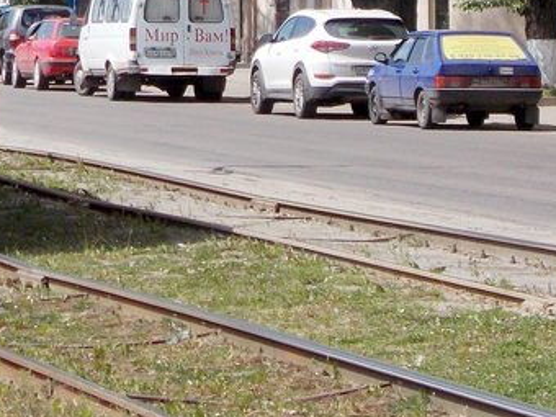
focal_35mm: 268
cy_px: -175
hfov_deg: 7.3
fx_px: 4305
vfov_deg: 5.5
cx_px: -65
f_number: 5.8
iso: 80
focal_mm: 13.5
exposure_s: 1/400
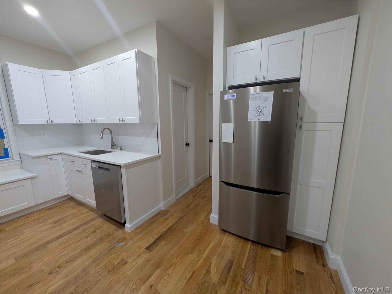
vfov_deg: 85.7
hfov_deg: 102.1
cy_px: 147
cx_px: 196
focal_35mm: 14
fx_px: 159
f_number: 2.2
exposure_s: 1/40
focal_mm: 1.83
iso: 136
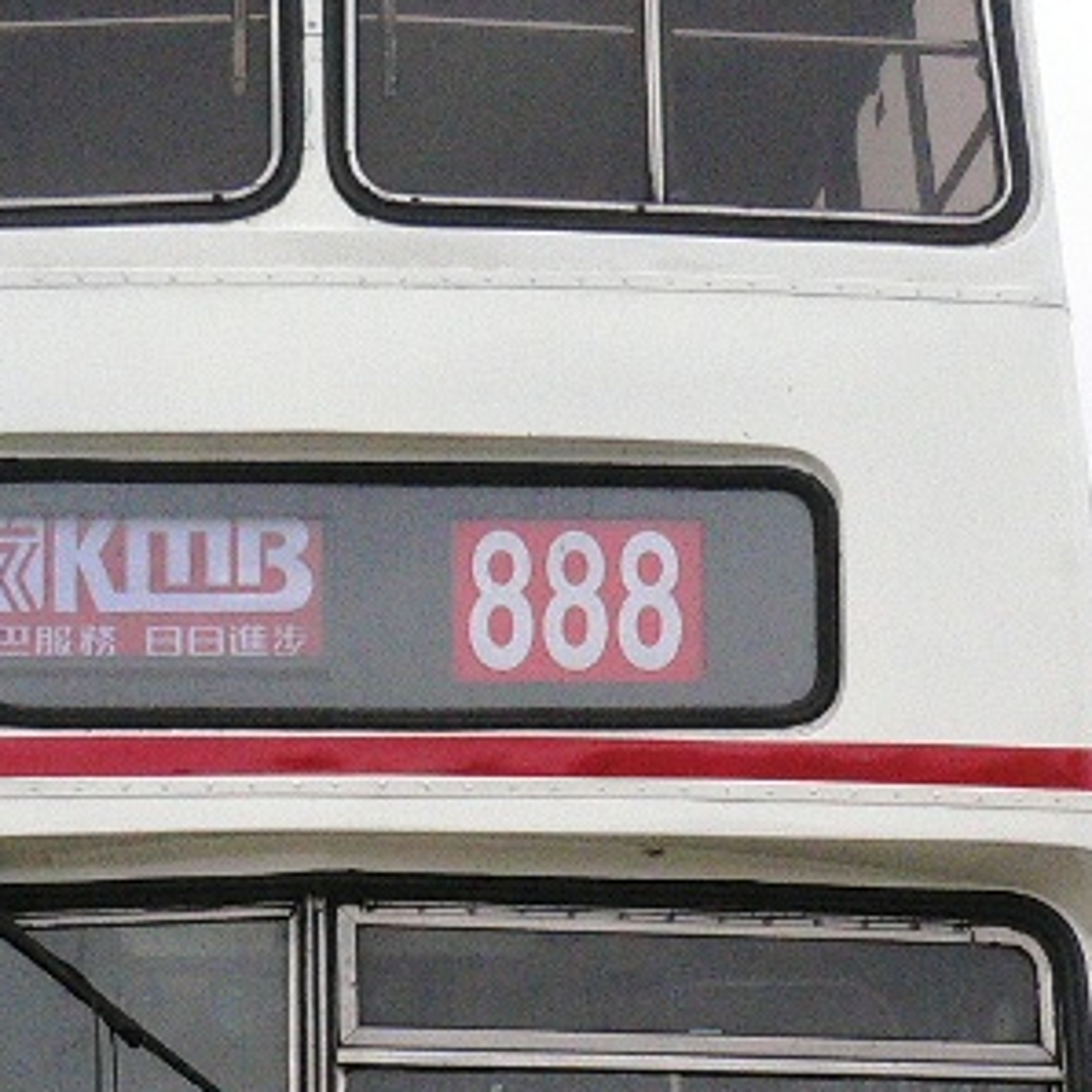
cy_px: 945
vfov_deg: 20.5
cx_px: 366
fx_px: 2962
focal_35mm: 83
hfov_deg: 20.8
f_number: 2.8
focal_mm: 5.8
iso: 400
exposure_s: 1/1300
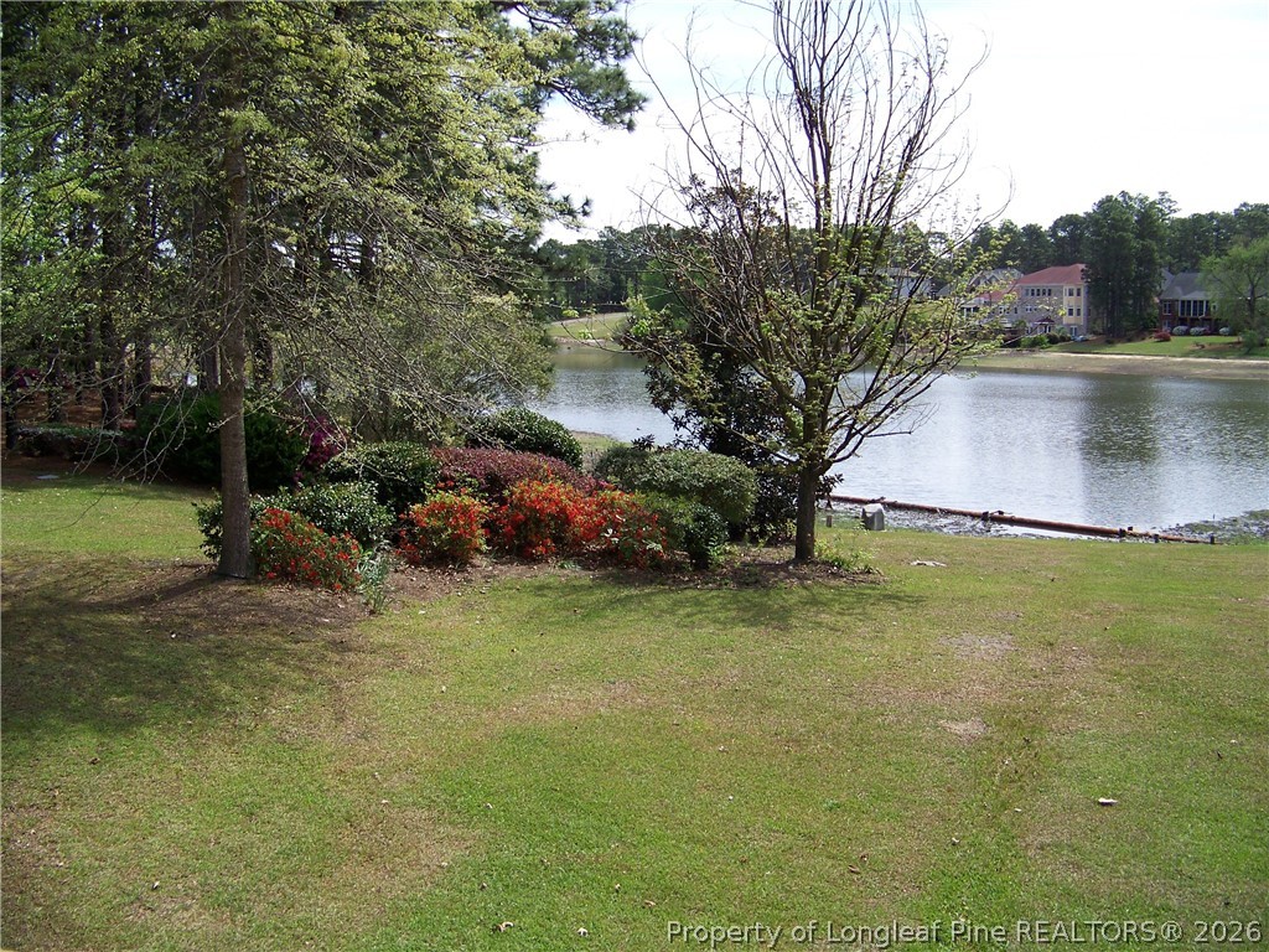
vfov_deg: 39.7
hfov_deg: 51.4
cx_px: 634
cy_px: 476
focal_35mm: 36
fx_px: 1320
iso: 64
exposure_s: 1/500
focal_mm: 5.85
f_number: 2.8
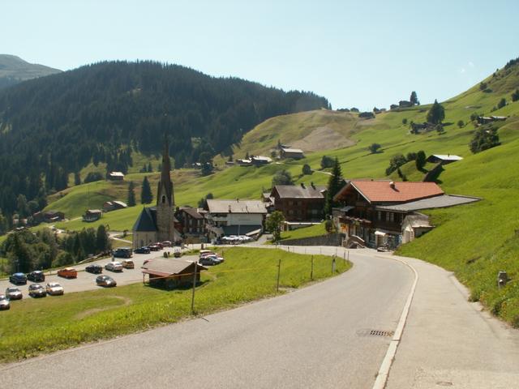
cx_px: 260
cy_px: 194
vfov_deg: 40.7
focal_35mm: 35
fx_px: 525
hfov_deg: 52.6
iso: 50
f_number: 6.3
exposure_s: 1/200
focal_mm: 5.86
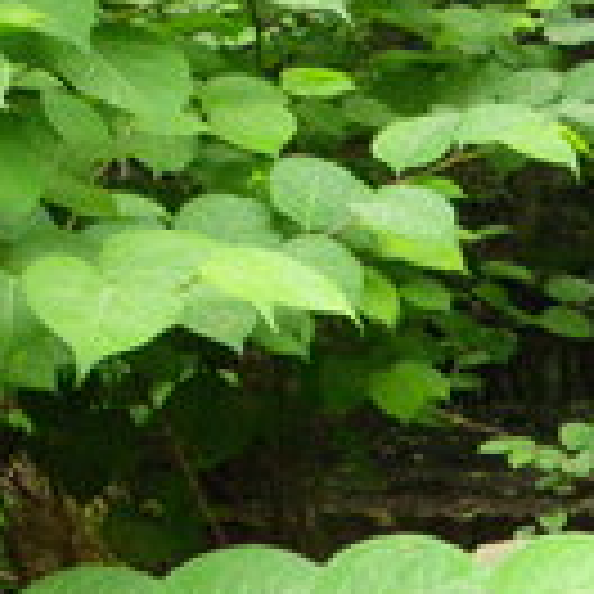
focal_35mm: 91
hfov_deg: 17.8
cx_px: 783
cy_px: 652
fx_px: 1767
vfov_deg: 18.4
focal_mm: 6.1
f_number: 3.8
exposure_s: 1/50
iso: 320
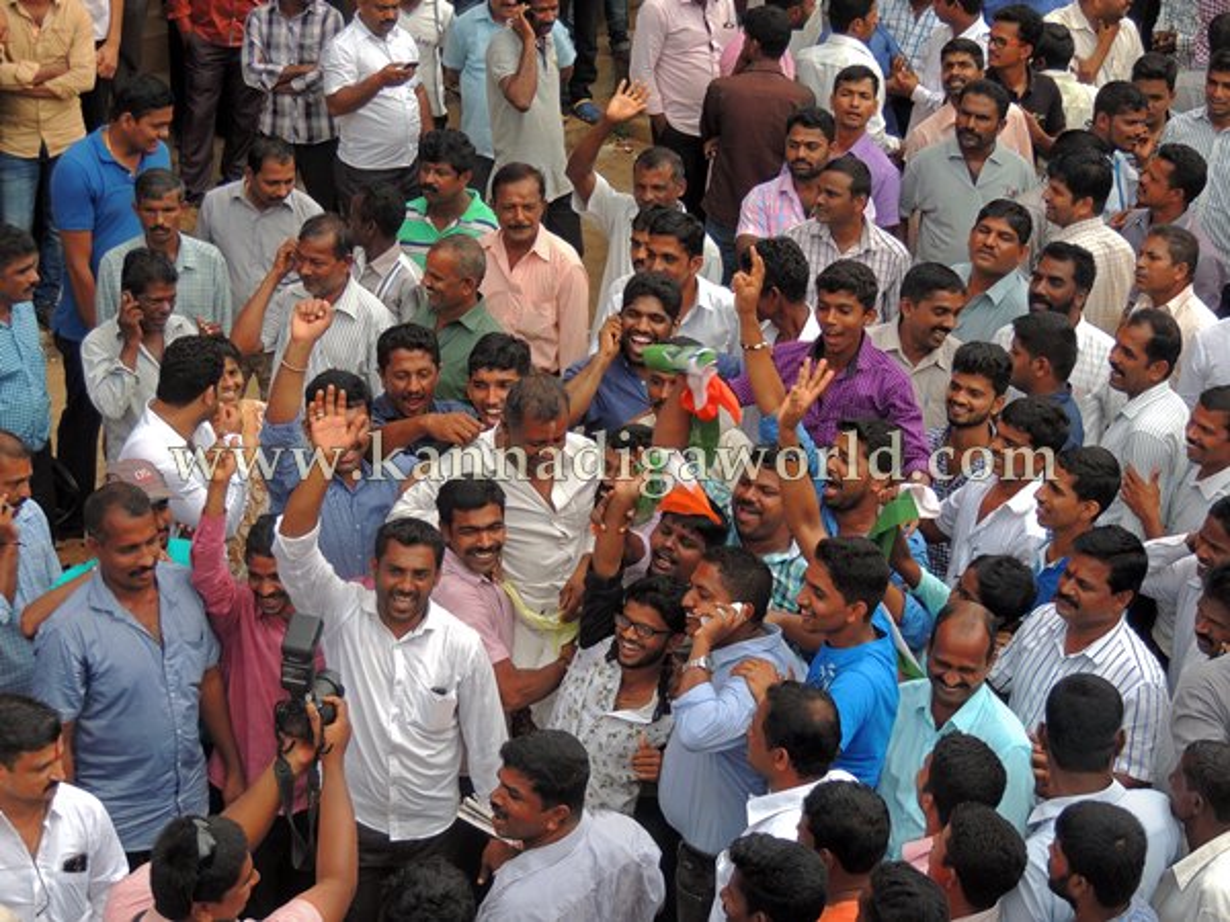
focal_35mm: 85
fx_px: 3020
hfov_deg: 23.0
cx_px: 615
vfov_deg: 17.4
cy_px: 461
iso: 100
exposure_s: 1/320
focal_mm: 15.1
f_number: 4
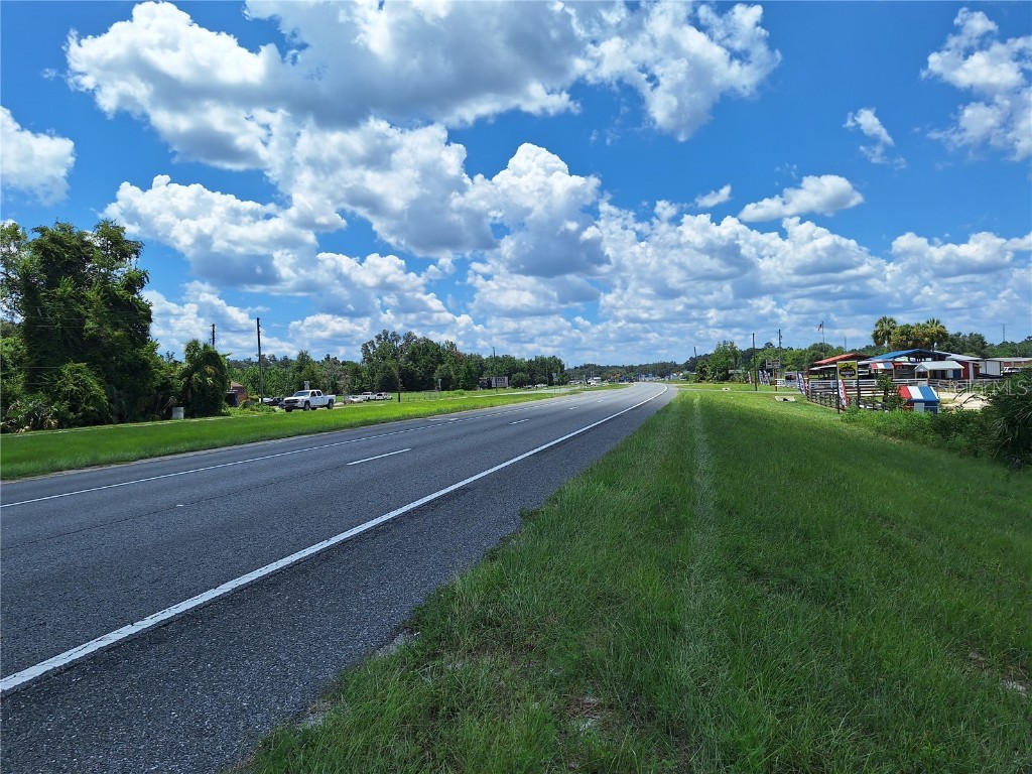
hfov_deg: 73.9
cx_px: 516
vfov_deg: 58.9
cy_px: 387
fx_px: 686
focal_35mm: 23
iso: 40
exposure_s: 1/4717
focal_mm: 5.54
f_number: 1.8
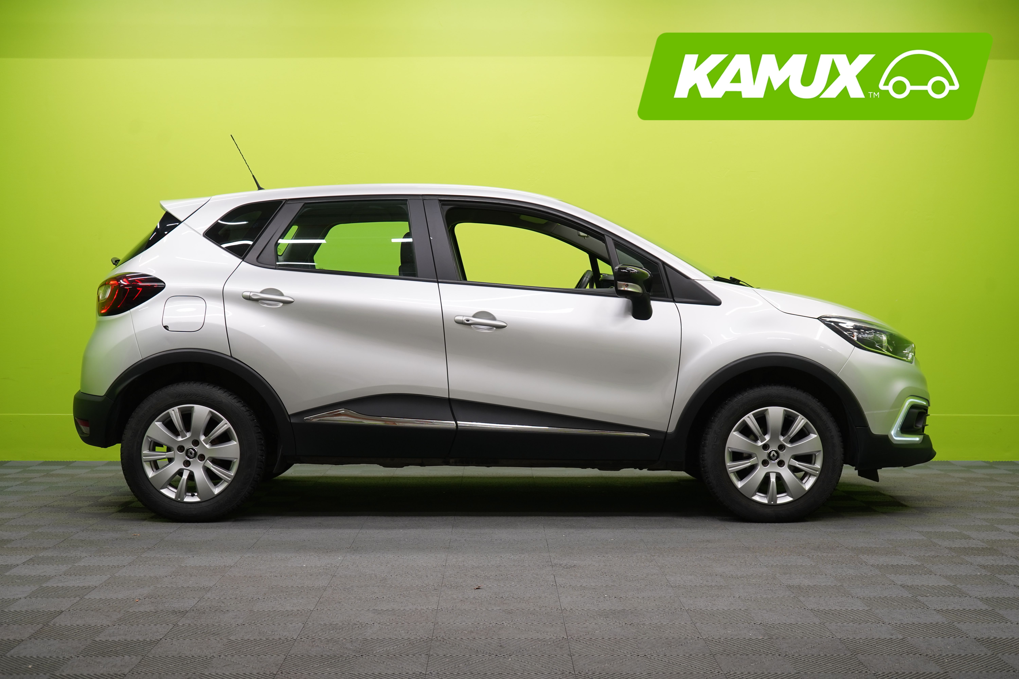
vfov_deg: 27.5
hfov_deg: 40.3
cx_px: 510
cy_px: 340
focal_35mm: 49
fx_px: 1387
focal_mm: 49
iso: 400
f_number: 5.6
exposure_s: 1/30
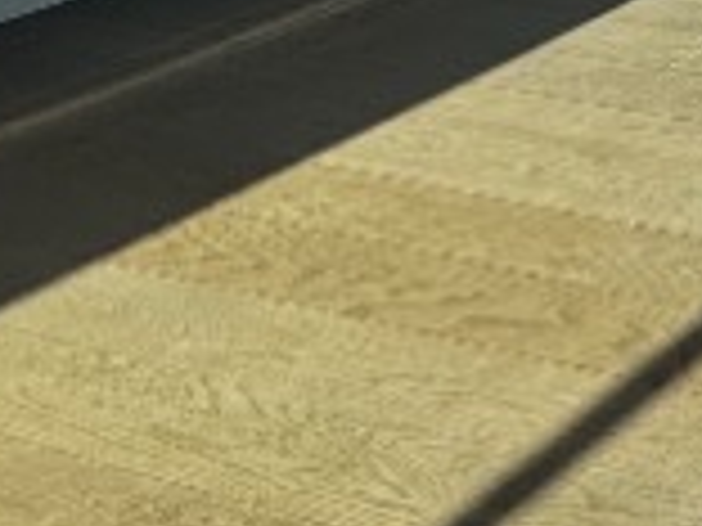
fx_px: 1825
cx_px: 1318
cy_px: -562
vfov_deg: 13.7
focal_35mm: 90
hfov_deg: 17.2
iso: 40
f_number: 2.2
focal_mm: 2.22
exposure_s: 1/673
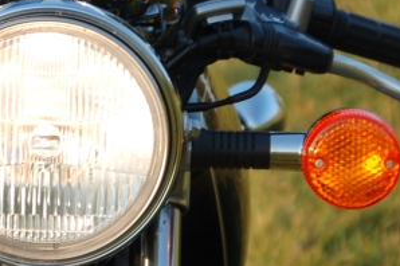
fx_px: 4573
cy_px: 103
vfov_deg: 3.3
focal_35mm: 412
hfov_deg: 5.0
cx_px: 43
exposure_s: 1/60
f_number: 5.6
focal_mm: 80
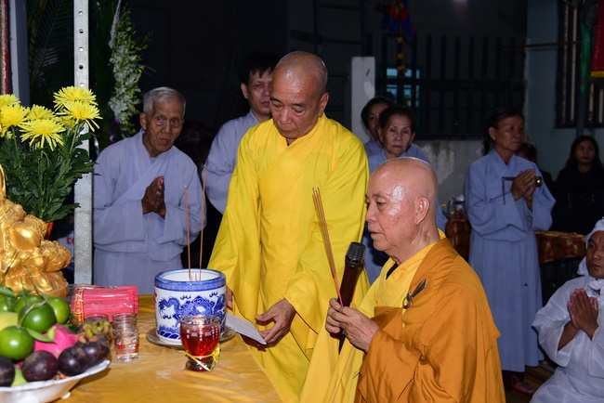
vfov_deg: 35.1
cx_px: 302
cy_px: 202
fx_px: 638
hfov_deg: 50.7
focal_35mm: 38
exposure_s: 1/60
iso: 320
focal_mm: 38
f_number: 4
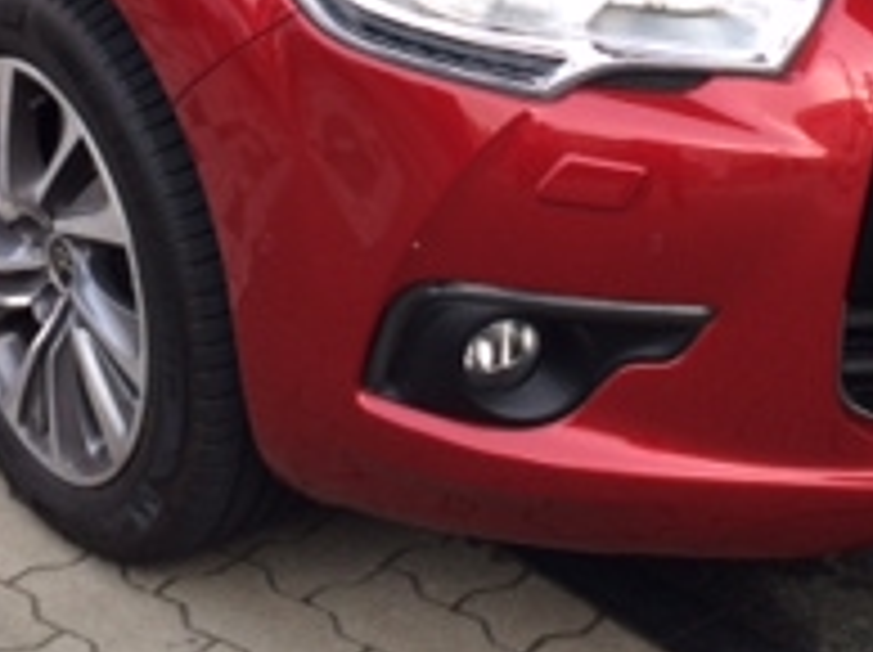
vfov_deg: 14.4
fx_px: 2494
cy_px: -162
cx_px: 482
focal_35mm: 99
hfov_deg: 19.9
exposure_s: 1/120
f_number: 2.2
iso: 40
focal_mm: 4.12
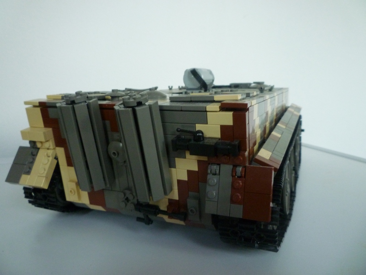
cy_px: 138
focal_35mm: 29
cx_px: 183
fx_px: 307
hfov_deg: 61.7
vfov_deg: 48.2
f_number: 3.3
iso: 400
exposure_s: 1/20
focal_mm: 5.2
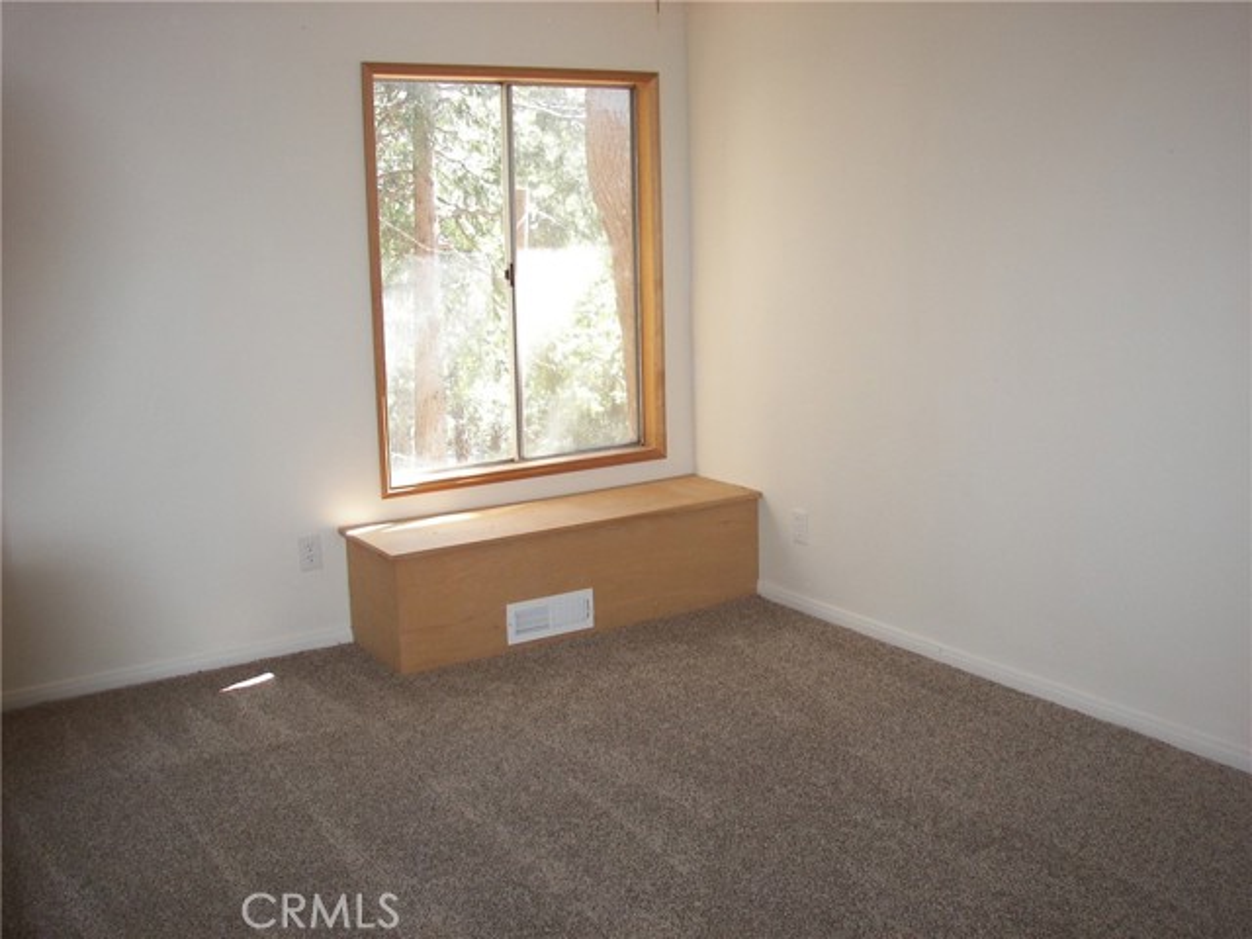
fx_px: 1302
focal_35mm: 36
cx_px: 626
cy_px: 470
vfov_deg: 39.7
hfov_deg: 51.4
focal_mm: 6
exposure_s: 1/30
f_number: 2.8
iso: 64
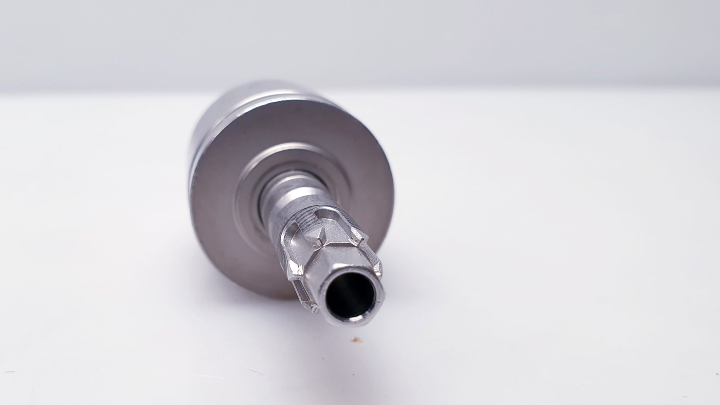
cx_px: 268
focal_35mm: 37
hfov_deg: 53.4
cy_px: 232
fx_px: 706
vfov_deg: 31.9
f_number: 2.4
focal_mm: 4.3
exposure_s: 1/50
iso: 80
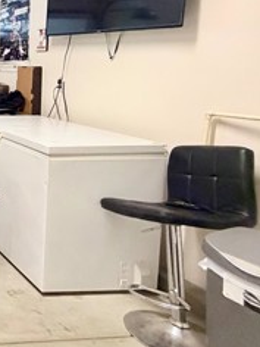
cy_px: 91
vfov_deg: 47.3
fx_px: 381
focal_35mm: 38
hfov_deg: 23.8
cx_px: -181
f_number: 2.2
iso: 640
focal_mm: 2.22
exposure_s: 1/60
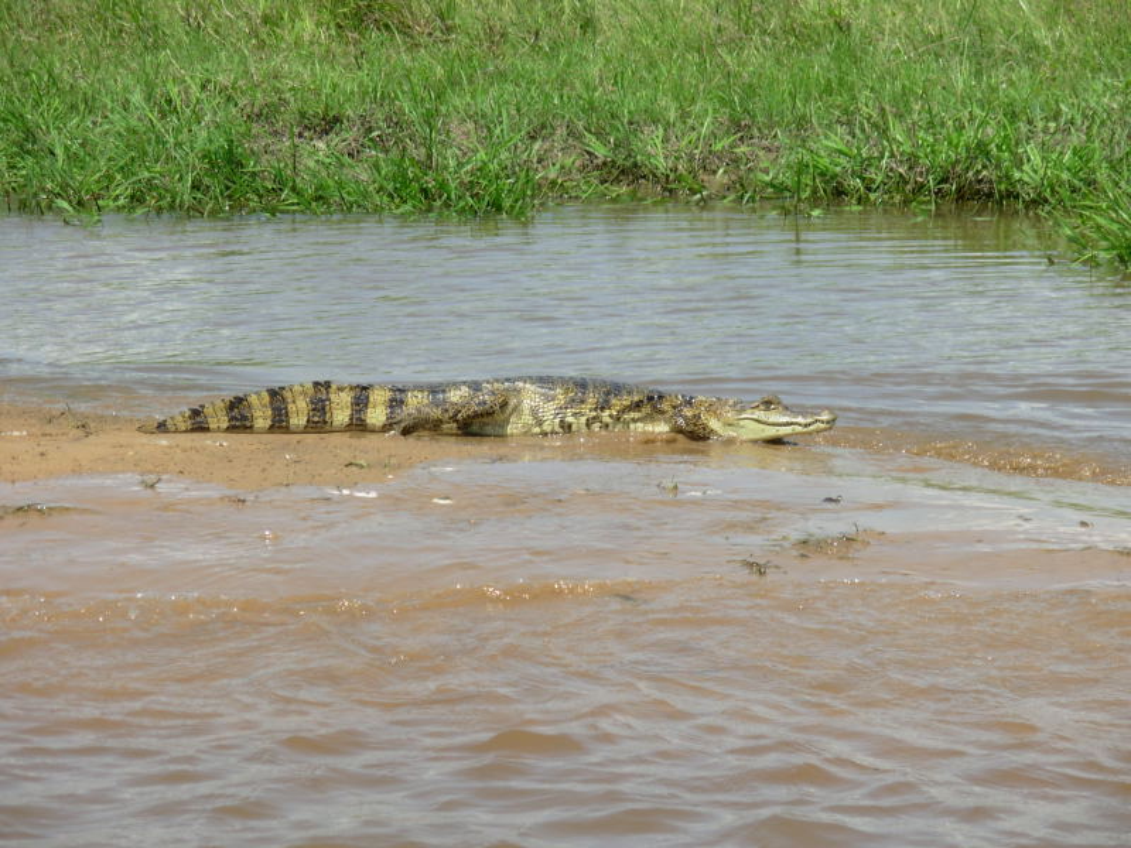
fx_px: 4640
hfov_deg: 13.9
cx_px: 566
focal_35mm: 142
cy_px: 424
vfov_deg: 10.4
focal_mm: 23.5
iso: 50
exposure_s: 1/558
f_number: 4.5
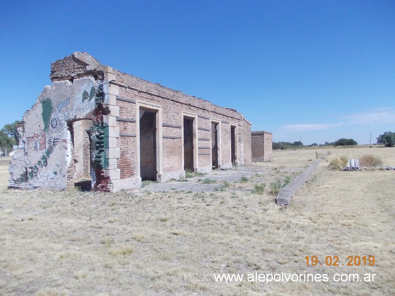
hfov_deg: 63.5
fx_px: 319
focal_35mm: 28
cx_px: 198
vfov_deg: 49.7
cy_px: 148
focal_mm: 4
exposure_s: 1/400
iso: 80
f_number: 5.4
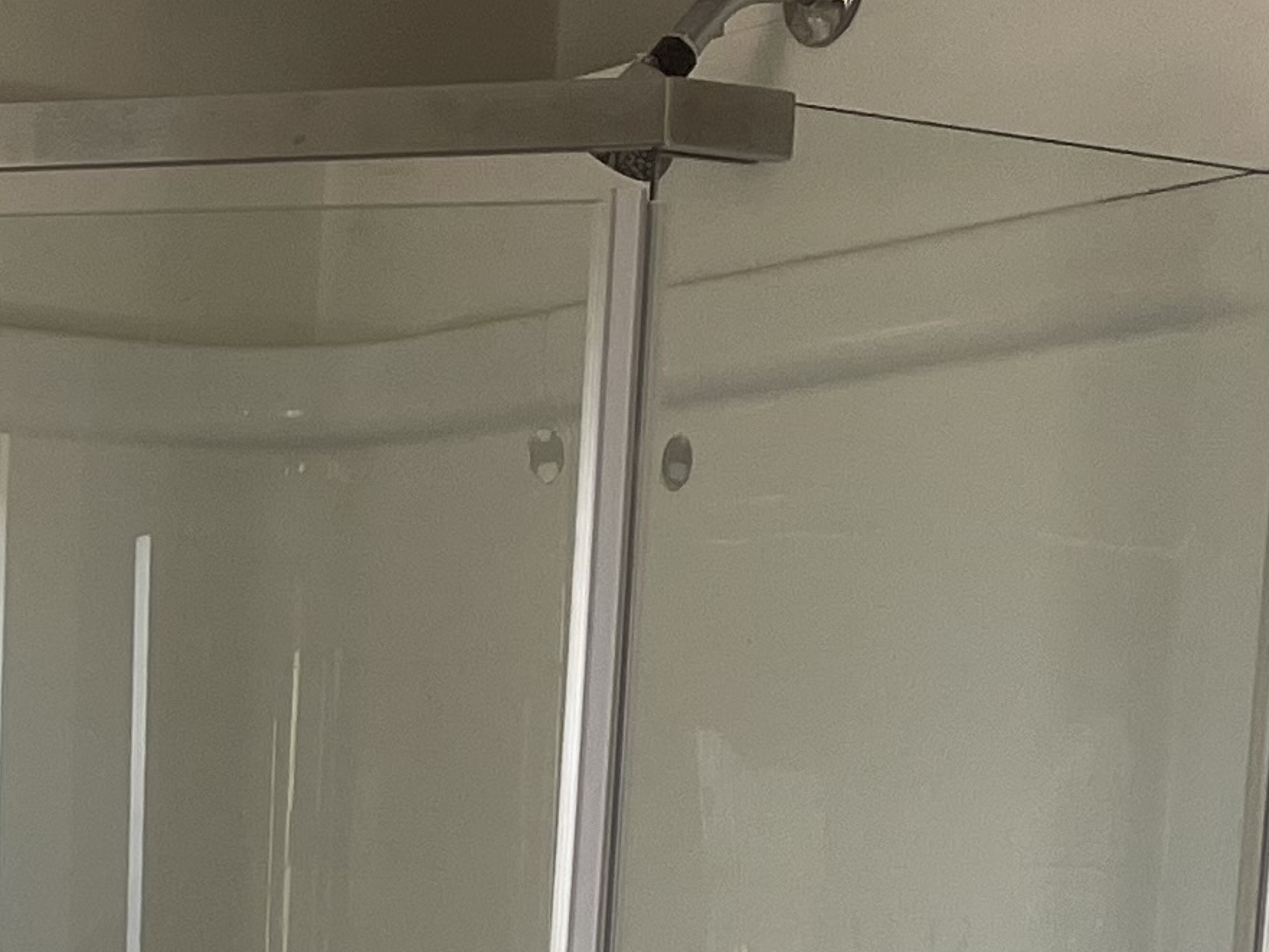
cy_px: 1826
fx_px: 4363
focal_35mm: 119
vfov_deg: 11.4
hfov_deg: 16.0
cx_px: -220
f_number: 1.6
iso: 125
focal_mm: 5.1
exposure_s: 1/121
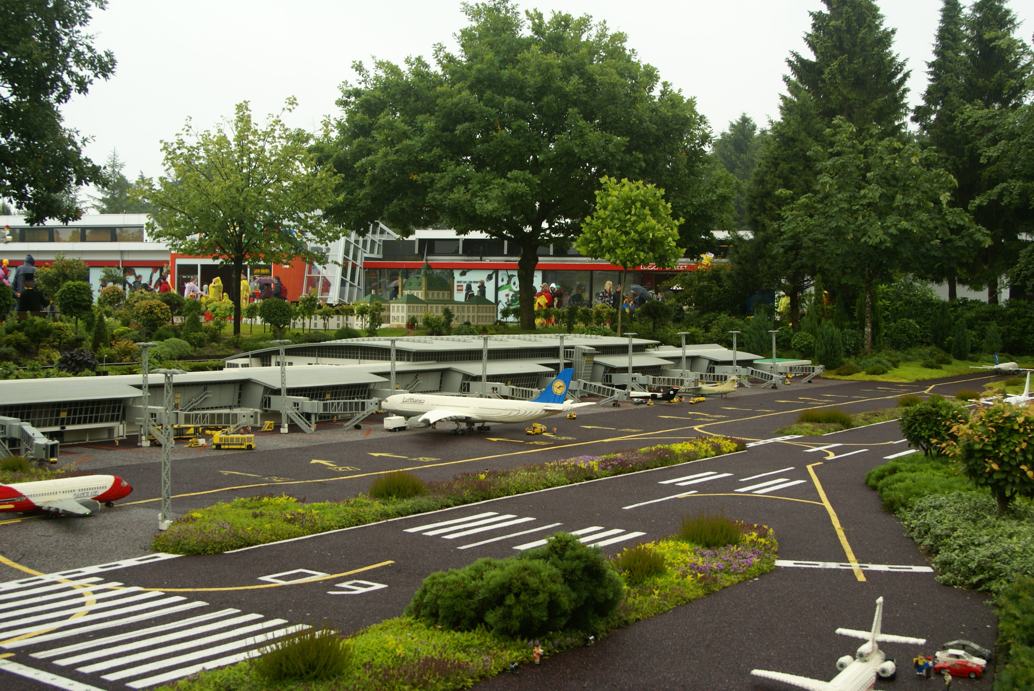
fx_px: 1207
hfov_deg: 46.4
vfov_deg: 32.0
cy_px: 346
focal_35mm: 42
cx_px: 517
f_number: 6.3
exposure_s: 1/60
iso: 100
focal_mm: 28
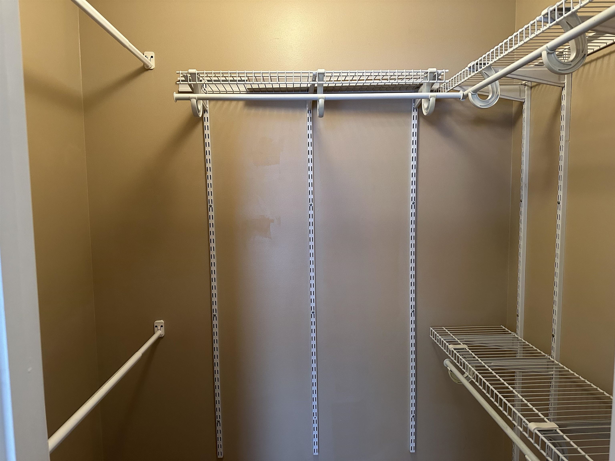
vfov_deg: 56.8
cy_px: 230
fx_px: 426
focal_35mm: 24
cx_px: 308
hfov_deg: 71.6
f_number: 1.78
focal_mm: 6.86
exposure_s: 1/60
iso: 500
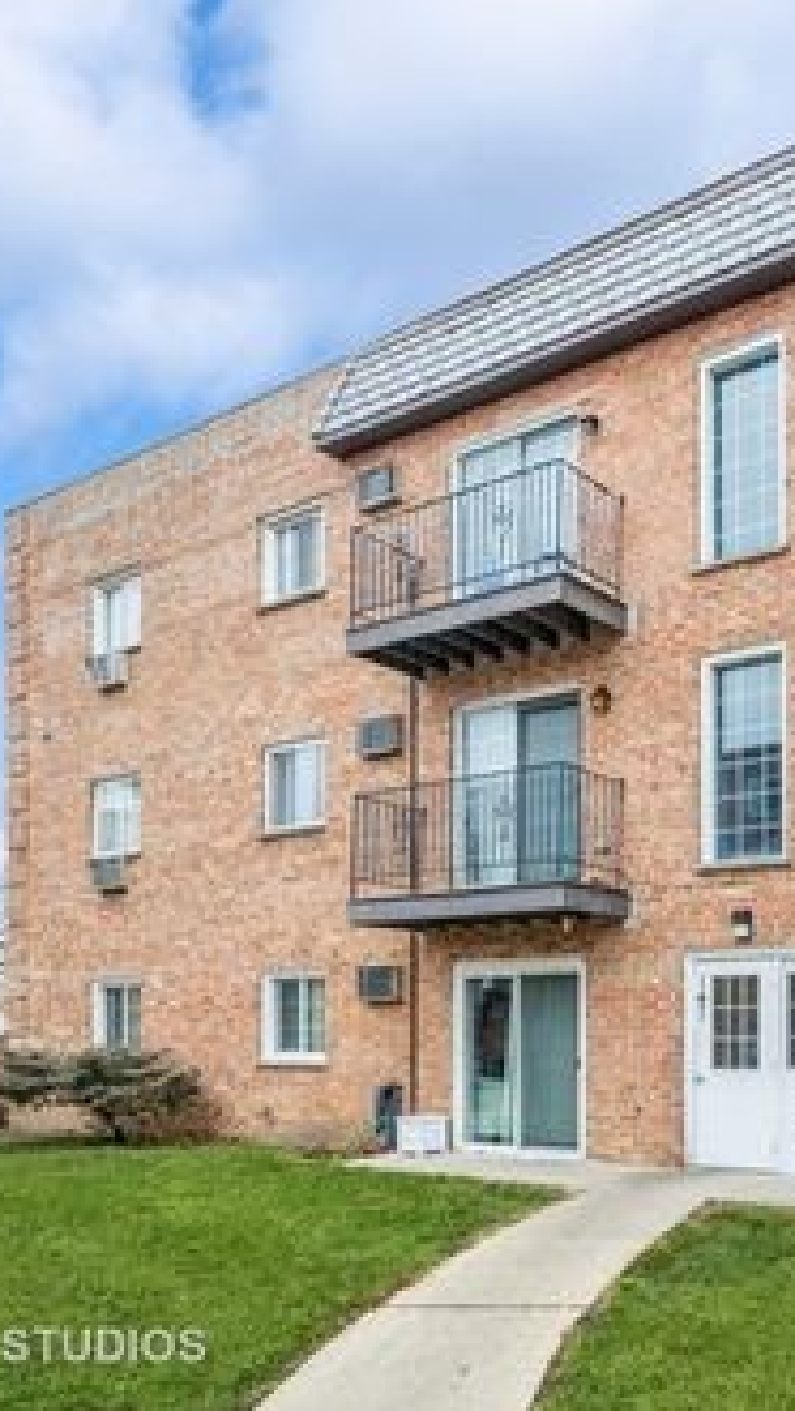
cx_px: 799
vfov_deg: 69.8
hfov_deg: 38.1
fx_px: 1010
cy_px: 706
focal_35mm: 27
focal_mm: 17
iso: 400
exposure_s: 1/40
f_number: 8
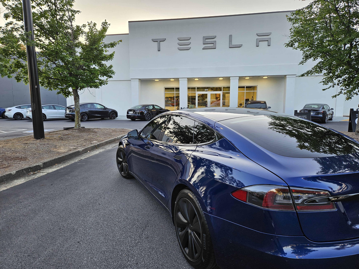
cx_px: 180
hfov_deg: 73.9
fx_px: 239
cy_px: 134
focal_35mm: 23
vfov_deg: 58.9
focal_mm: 5.4
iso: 32
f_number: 1.8
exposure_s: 1/120
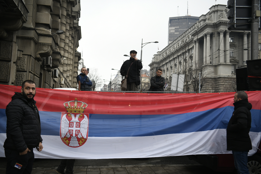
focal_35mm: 35
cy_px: 87
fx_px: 254
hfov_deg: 54.4
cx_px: 130
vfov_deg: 37.9
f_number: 2.8
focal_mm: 35
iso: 400
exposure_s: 1/250
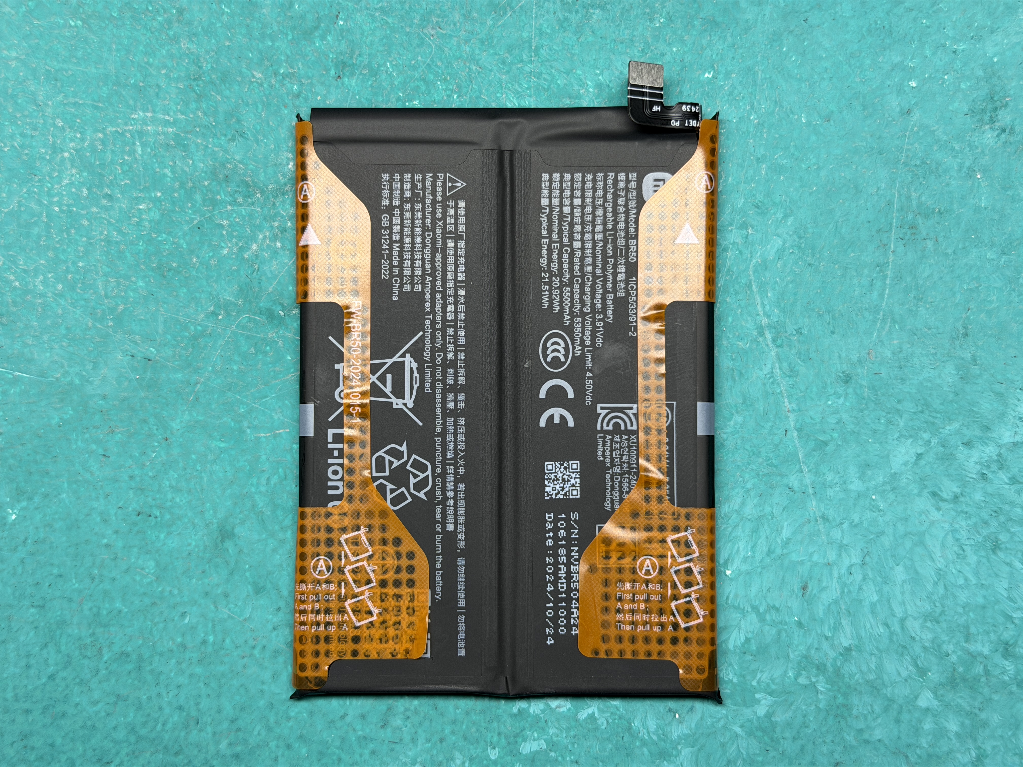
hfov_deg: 39.7
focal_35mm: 48
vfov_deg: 30.3
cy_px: 384
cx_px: 512
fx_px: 1419
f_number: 1.78
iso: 80
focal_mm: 6.76
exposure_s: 1/484
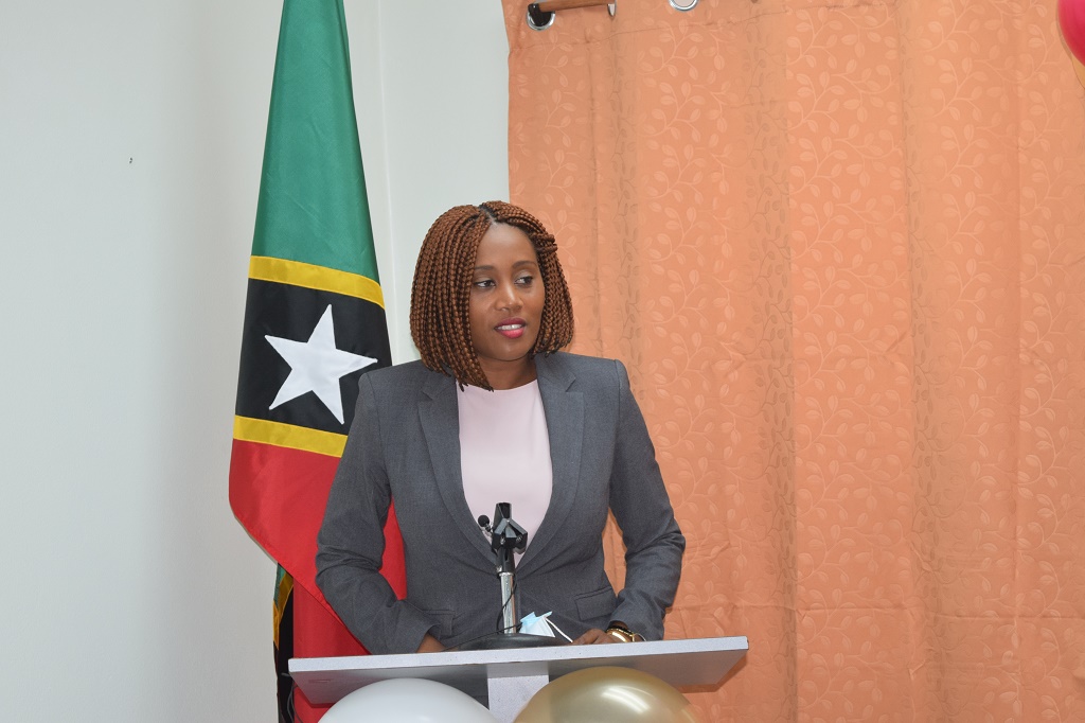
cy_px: 362
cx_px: 542
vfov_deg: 16.5
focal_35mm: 82
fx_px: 2486
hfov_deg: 24.6
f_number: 5.6
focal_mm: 55
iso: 800
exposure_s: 1/80
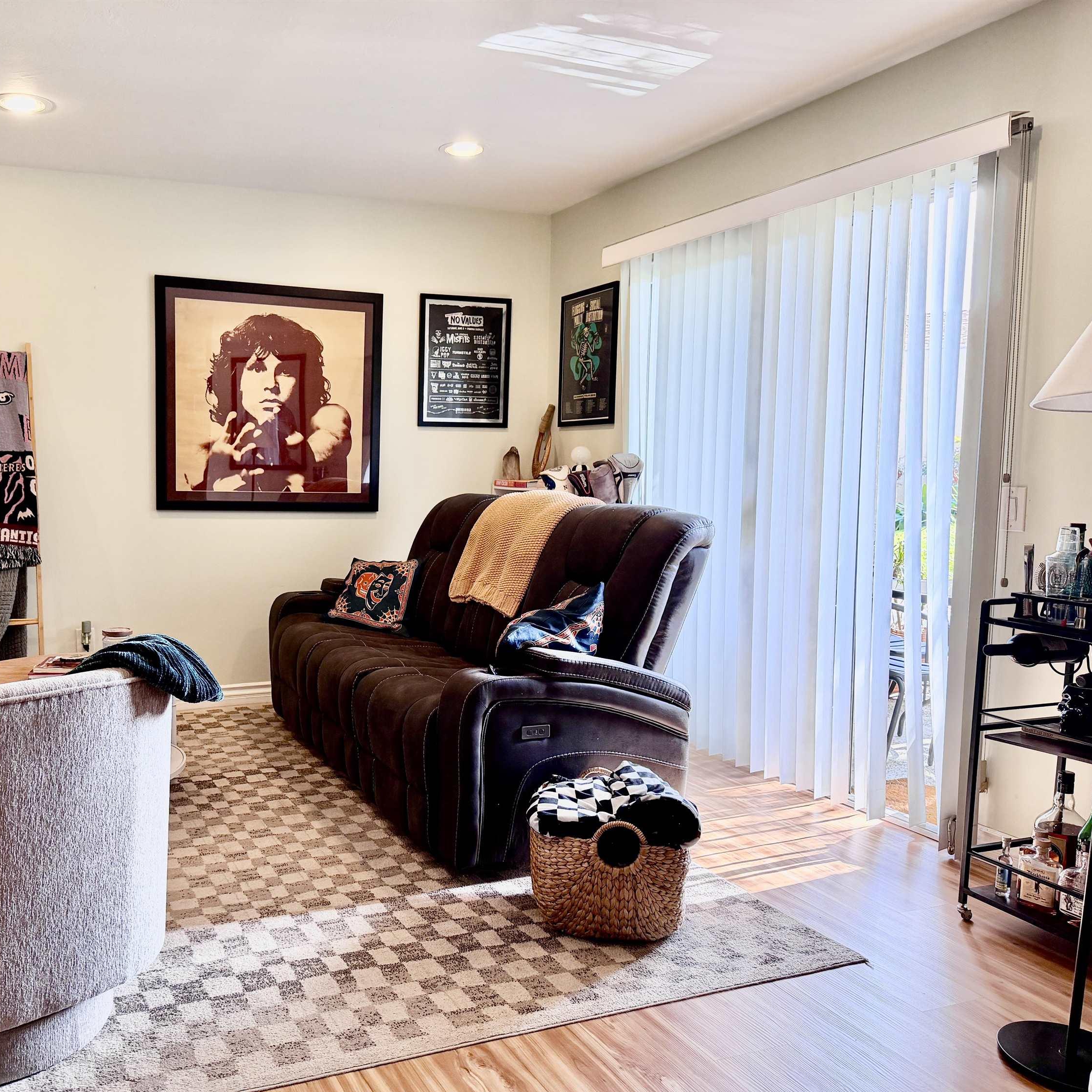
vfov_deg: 55.6
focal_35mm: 29
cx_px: 367
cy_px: 559
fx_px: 1035
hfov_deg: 54.5
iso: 200
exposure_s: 1/121
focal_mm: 6.76
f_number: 1.78
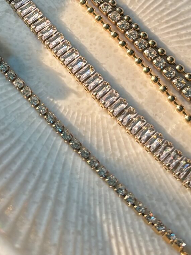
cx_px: 64
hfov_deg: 16.7
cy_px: -49
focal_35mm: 88
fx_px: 647
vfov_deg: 20.8
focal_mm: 5.96
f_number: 1.6
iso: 125
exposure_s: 1/68
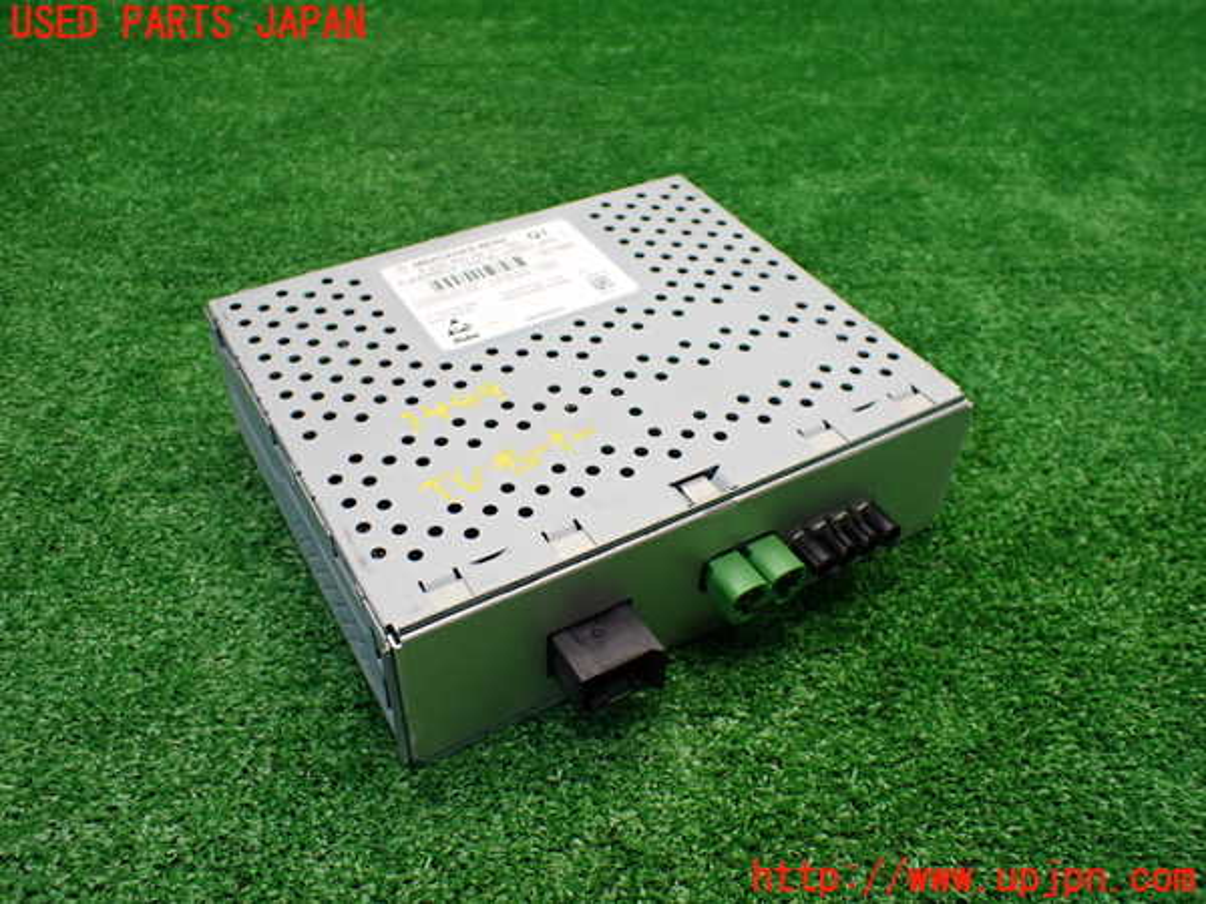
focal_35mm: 30
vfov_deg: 46.8
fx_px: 1045
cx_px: 603
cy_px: 452
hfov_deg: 60.0
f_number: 2.3
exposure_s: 1/125
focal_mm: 5.4
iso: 320
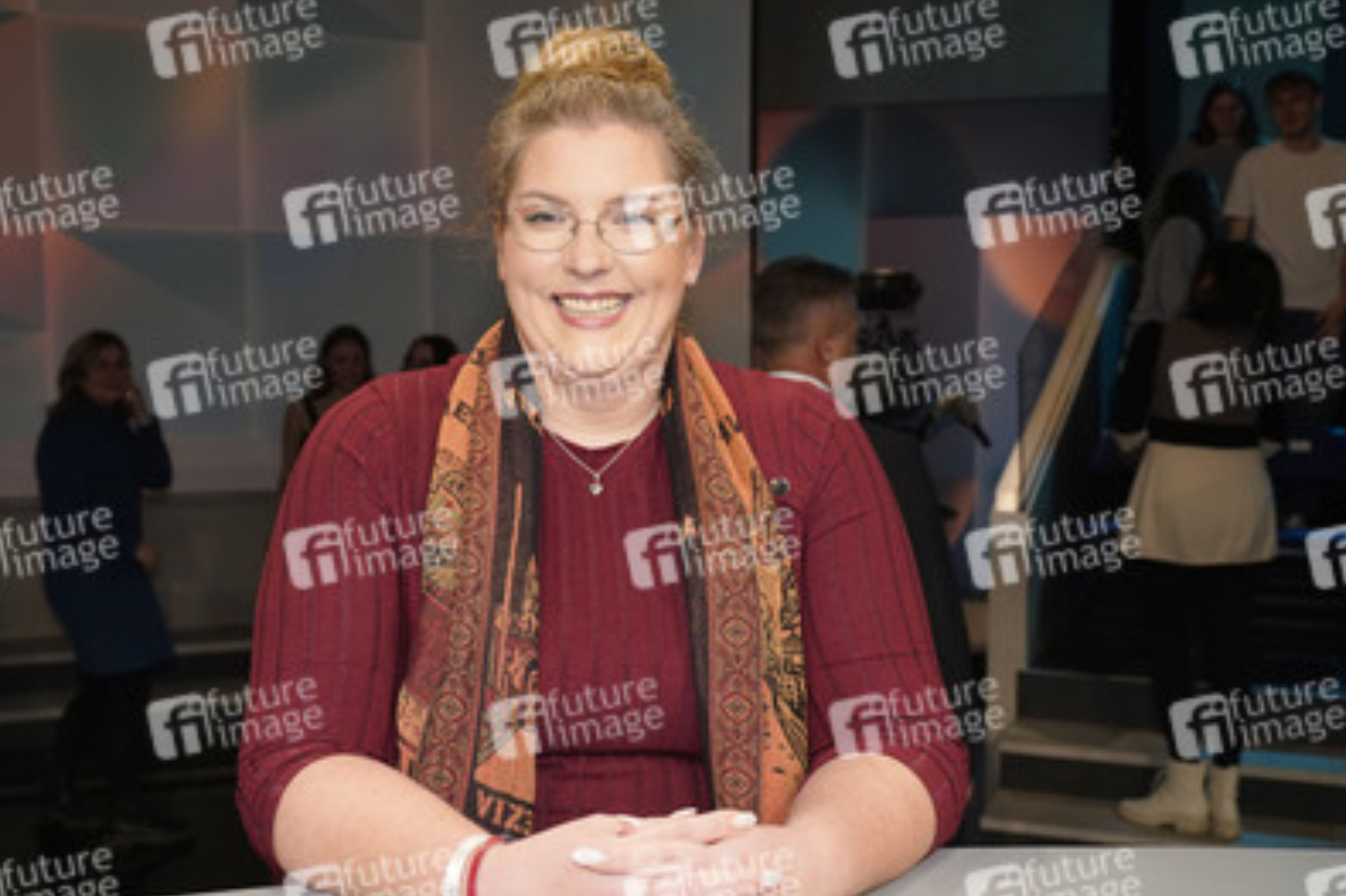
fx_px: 1495
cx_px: 622
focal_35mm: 40
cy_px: 463
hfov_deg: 48.4
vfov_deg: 33.4
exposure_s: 1/160
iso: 2000
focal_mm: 35
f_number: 5.6
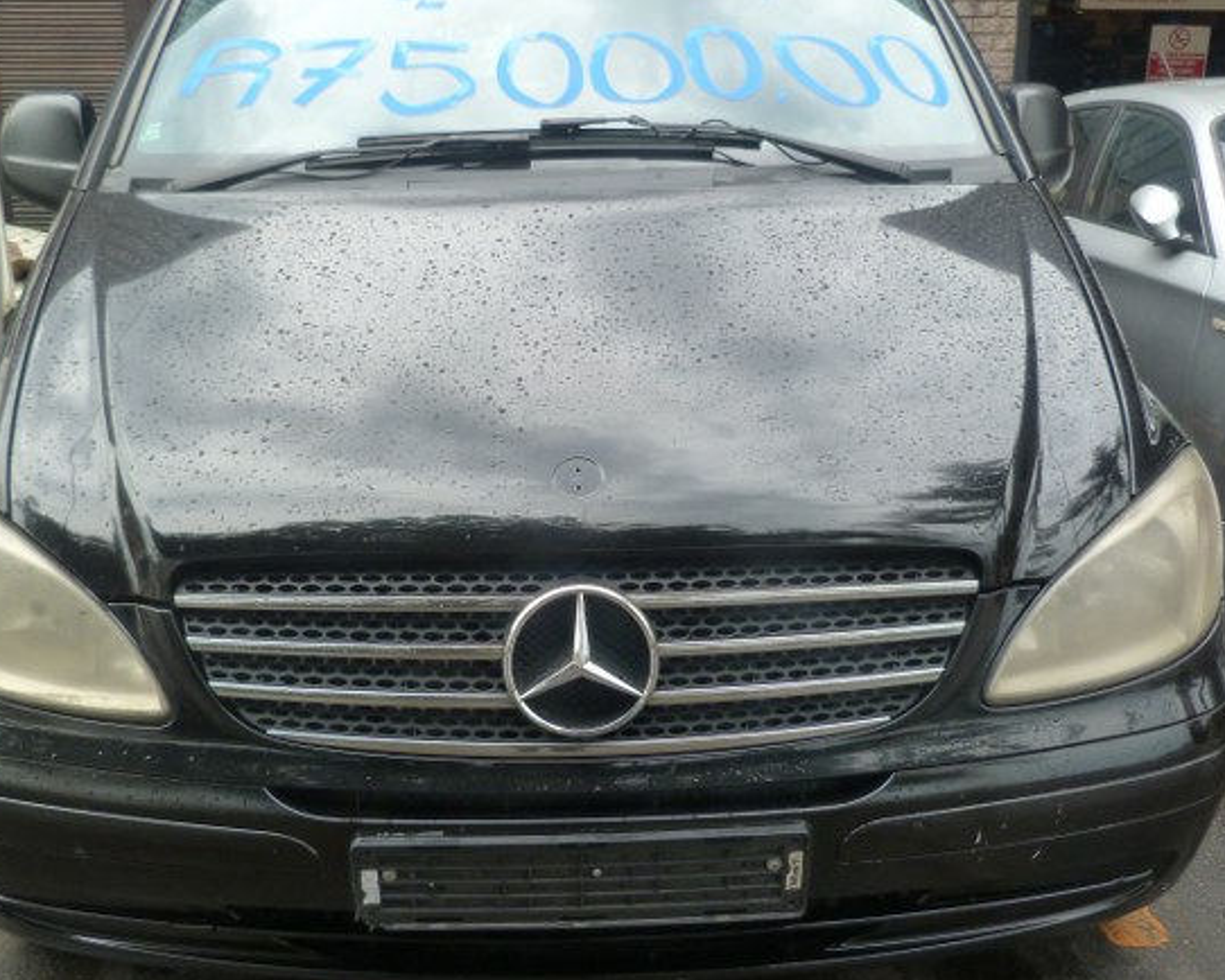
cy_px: 492
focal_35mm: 36
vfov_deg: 41.2
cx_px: 581
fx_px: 1306
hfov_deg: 50.2
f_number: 2.8
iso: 125
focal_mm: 4.5
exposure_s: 1/60
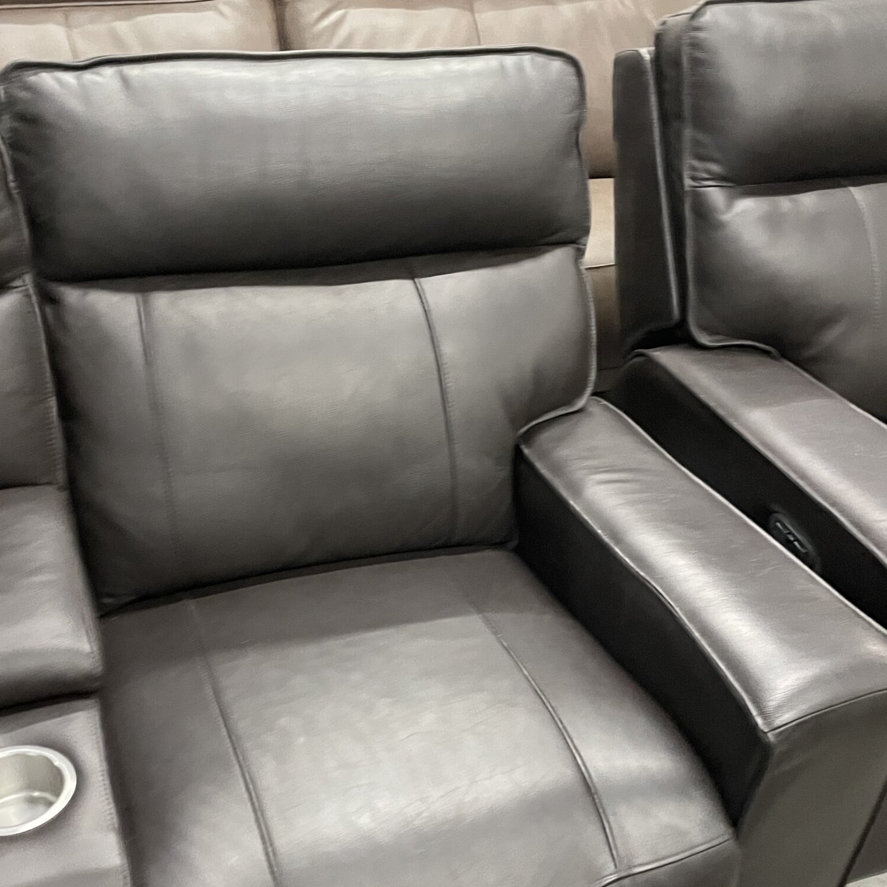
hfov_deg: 42.8
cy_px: 565
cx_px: 421
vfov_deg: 42.5
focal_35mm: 39
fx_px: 1131
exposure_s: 1/40
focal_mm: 4.2
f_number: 1.6
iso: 500
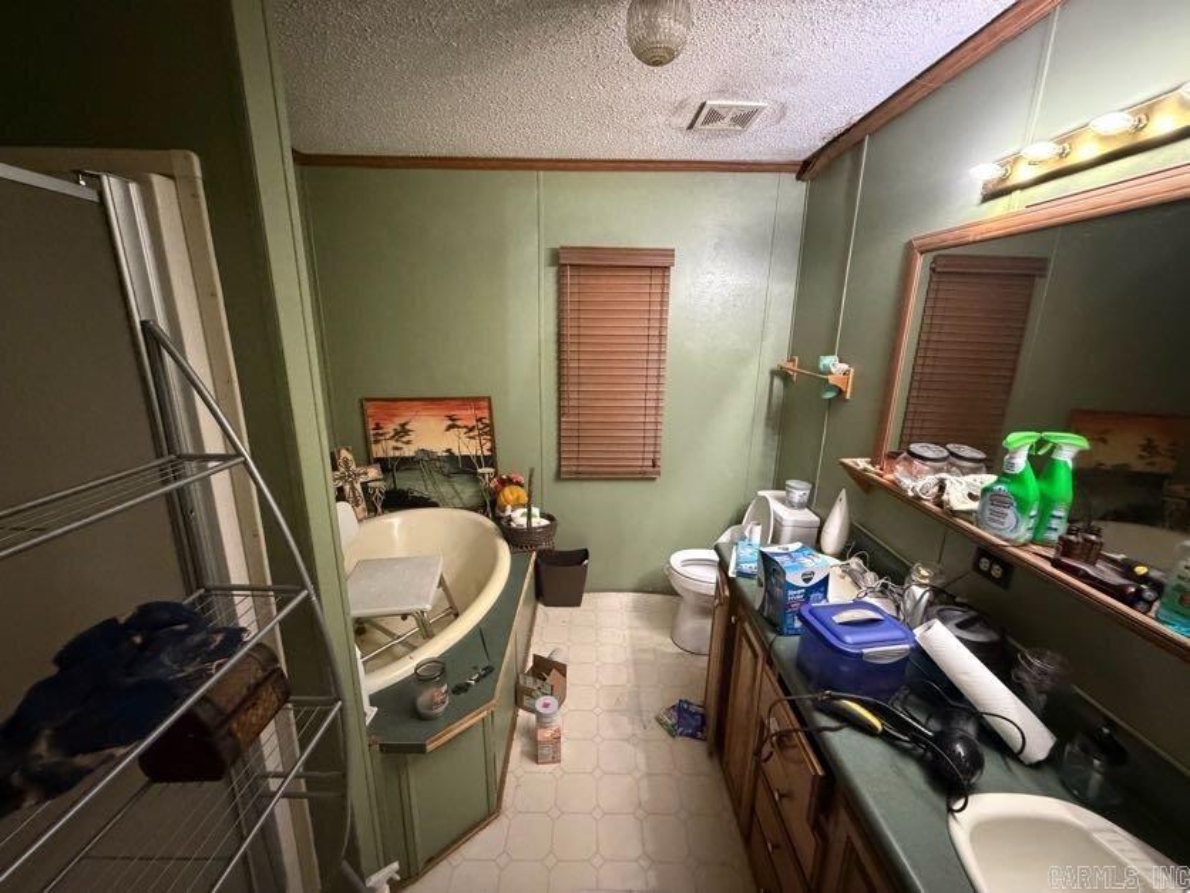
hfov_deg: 102.1
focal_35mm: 14
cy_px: 446
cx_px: 595
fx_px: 481
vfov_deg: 85.7
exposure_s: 1/40
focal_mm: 2.22
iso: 1250
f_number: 2.2
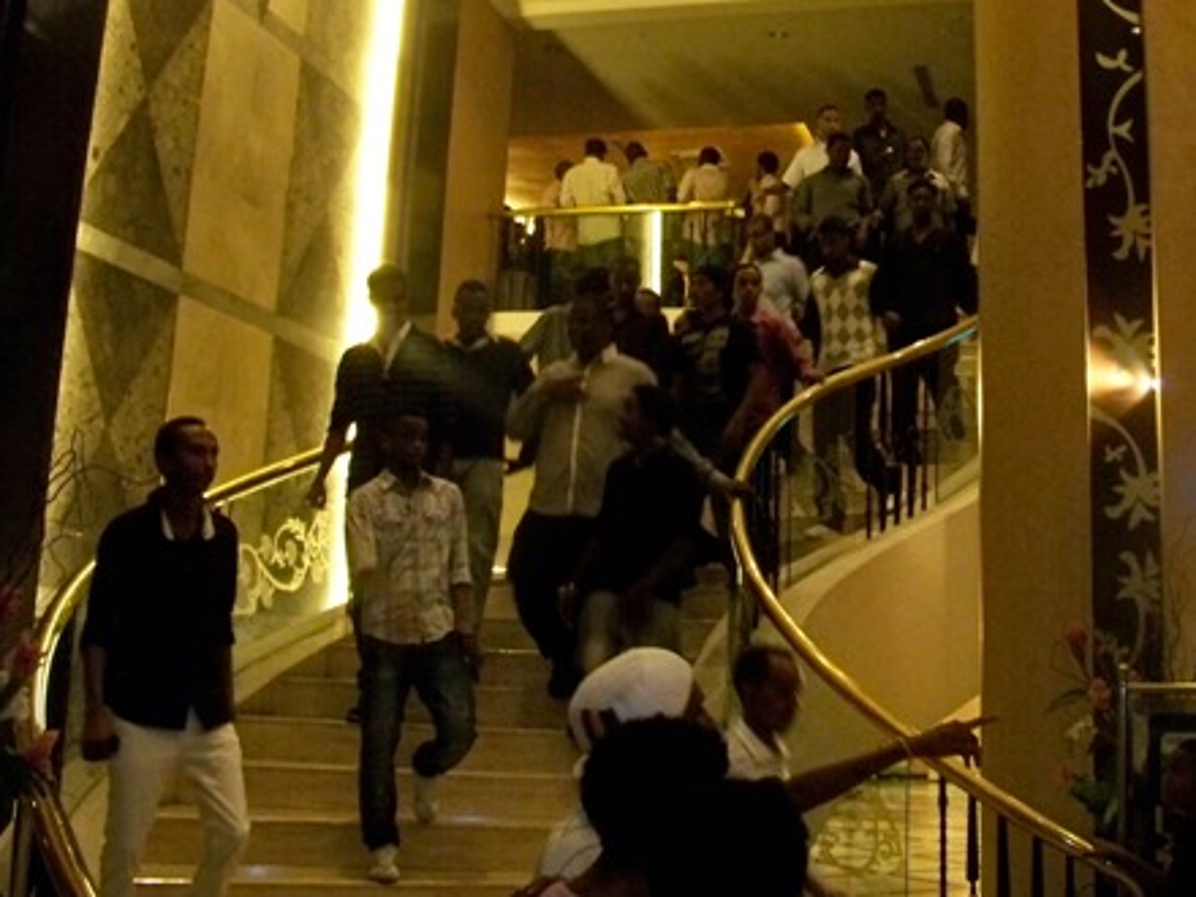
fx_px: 1658
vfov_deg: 29.9
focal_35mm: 48
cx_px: 682
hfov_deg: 39.6
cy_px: 256
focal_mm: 5.85
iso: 400
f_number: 2.8
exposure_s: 1/30
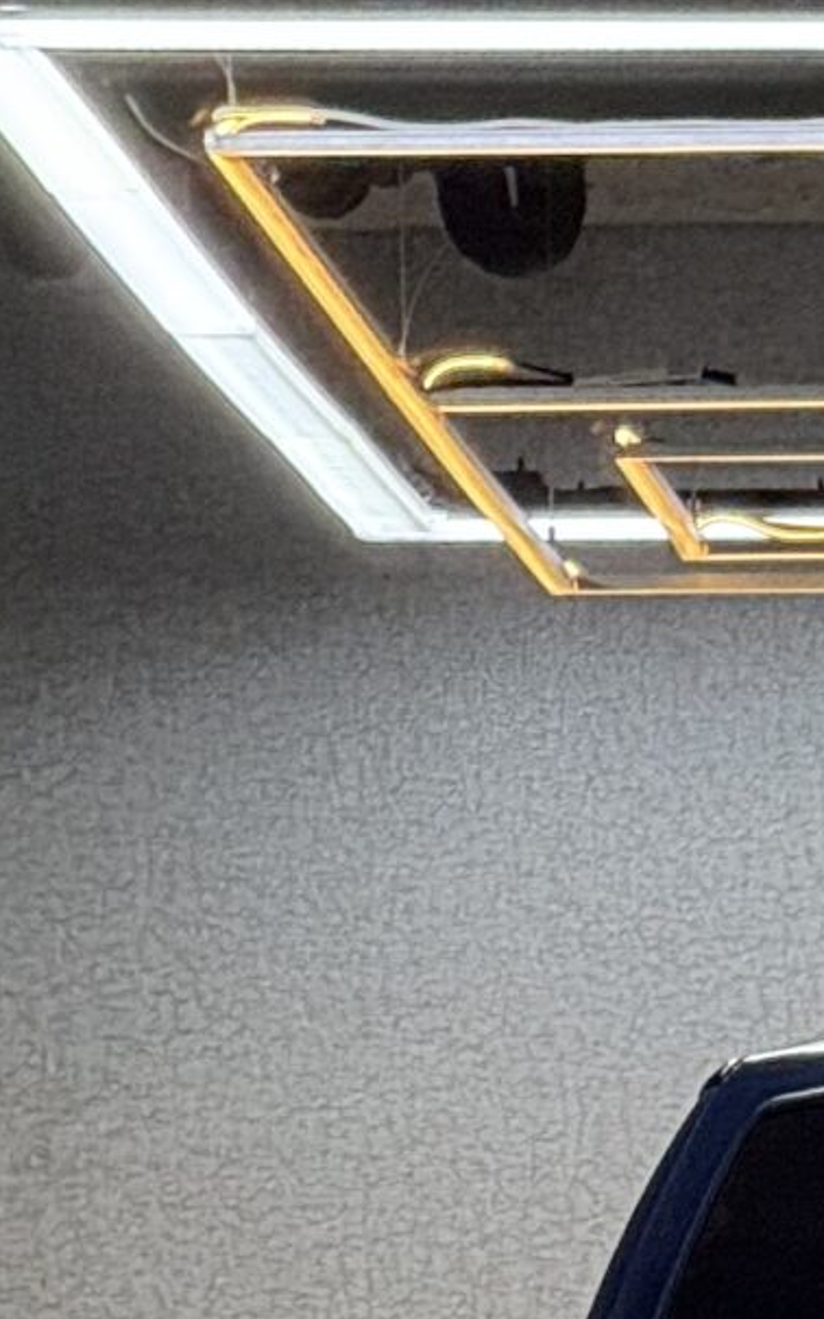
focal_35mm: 538
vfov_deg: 3.9
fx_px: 19335
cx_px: 1879
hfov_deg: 2.4
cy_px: 2686
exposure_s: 1/120
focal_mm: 15.66
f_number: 2.8
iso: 100
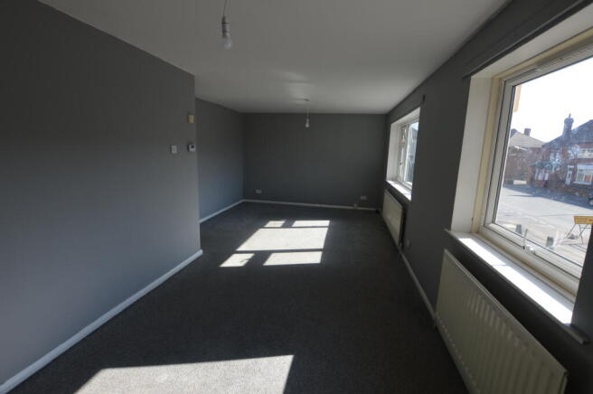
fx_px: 247
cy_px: 197
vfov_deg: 77.2
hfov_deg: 100.4
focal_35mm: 15
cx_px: 296
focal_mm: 10
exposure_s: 1/125
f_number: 5.6
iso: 140
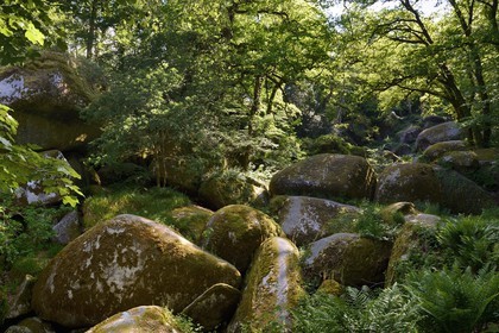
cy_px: 166
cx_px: 250
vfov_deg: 53.1
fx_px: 333
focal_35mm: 24
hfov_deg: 73.7
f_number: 9
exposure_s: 1/80
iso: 400
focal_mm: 24
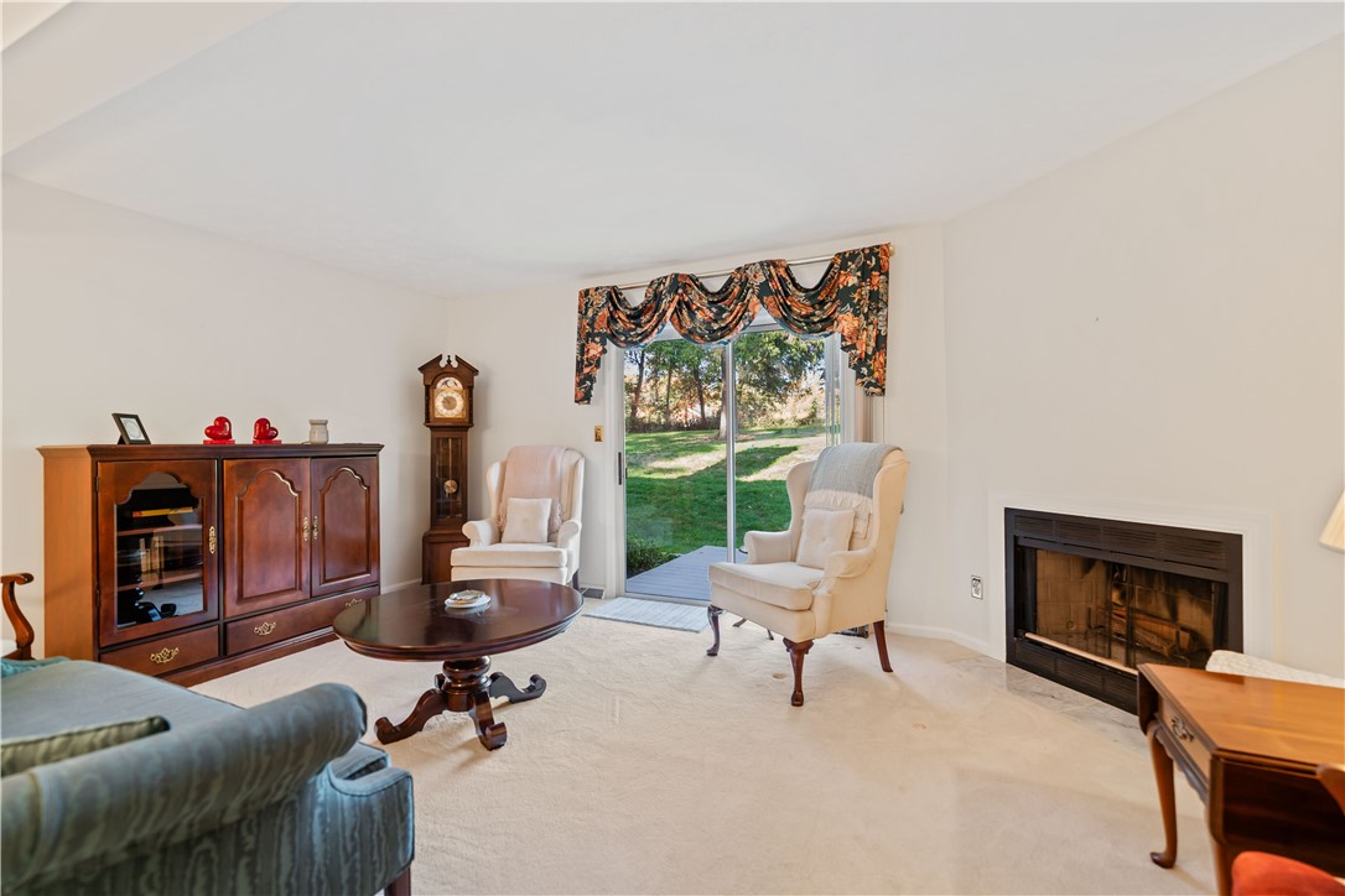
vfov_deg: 77.3
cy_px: 448
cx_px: 672
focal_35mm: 15
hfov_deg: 100.4
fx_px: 560
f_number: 2.8
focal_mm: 15
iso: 250
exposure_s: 1/30
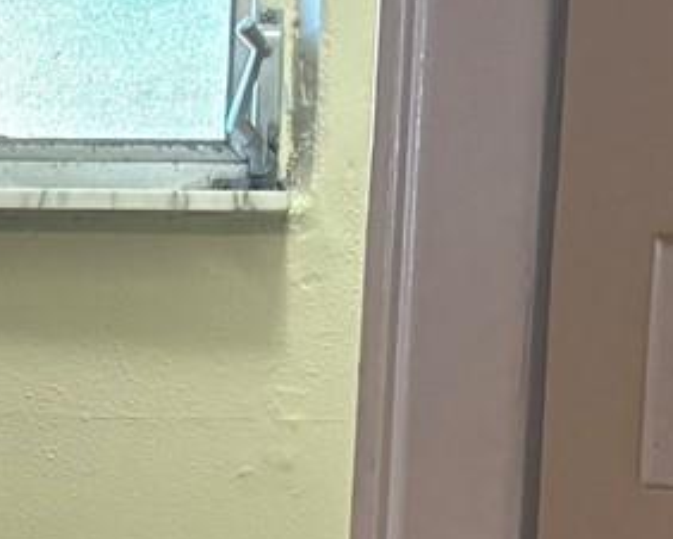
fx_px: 2870
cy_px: 611
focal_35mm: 144
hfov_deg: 13.1
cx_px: -115
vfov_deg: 10.6
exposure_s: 1/60
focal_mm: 5.96
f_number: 1.6
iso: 250
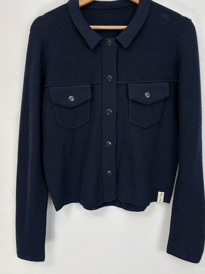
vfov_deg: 56.3
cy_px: 106
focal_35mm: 32
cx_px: 109
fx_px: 253
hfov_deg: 44.1
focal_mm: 5.96
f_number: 1.6
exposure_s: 1/100
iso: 64
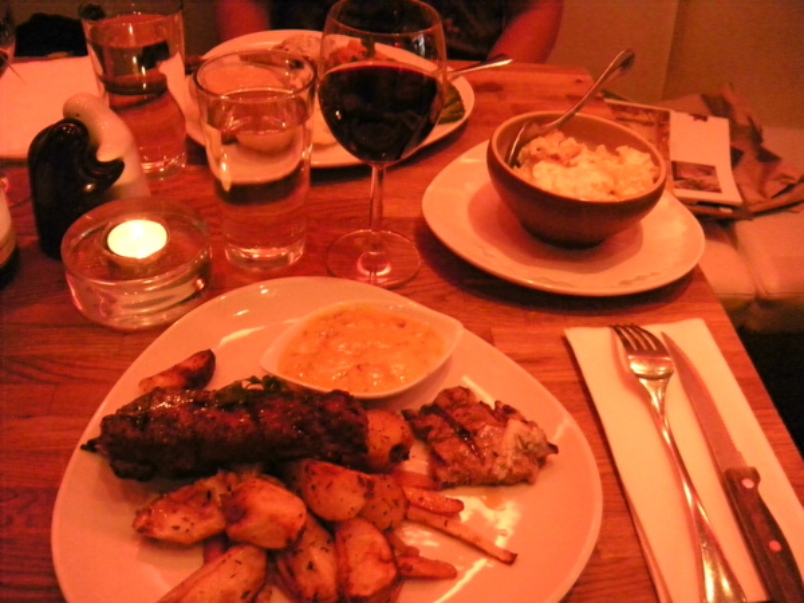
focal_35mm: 35
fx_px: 813
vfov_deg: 40.7
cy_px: 302
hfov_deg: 52.6
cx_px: 402
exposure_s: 1/11.8
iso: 800
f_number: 3.8
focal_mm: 5.9
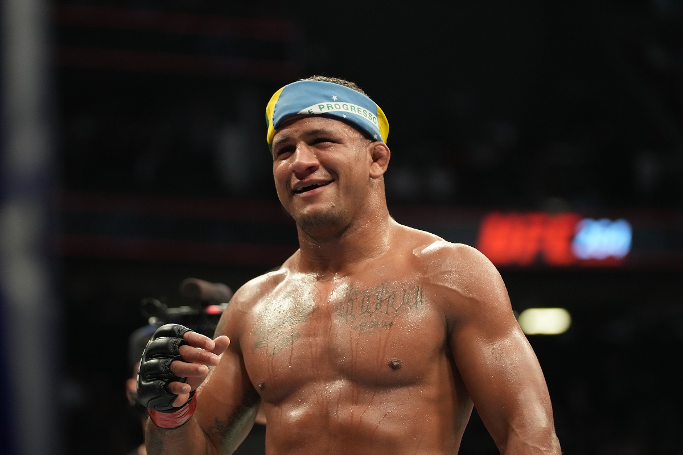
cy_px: 228
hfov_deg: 11.8
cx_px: 342
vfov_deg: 7.9
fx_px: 3301
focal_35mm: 174
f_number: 4
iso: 5000
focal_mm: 174
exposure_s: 1/1000
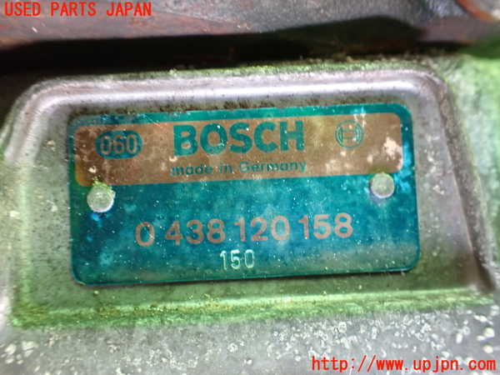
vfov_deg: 46.8
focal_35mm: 30
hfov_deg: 60.0
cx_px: 250
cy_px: 188
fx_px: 433
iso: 800
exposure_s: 1/40
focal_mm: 5.4
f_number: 2.3
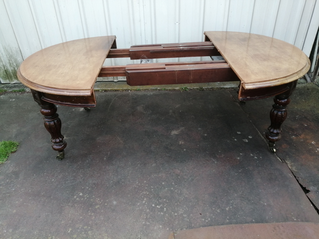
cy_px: 120
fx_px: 240
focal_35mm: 26
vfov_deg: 53.1
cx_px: 160
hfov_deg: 67.3
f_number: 1.8
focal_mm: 3.62
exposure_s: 1/202
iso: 50
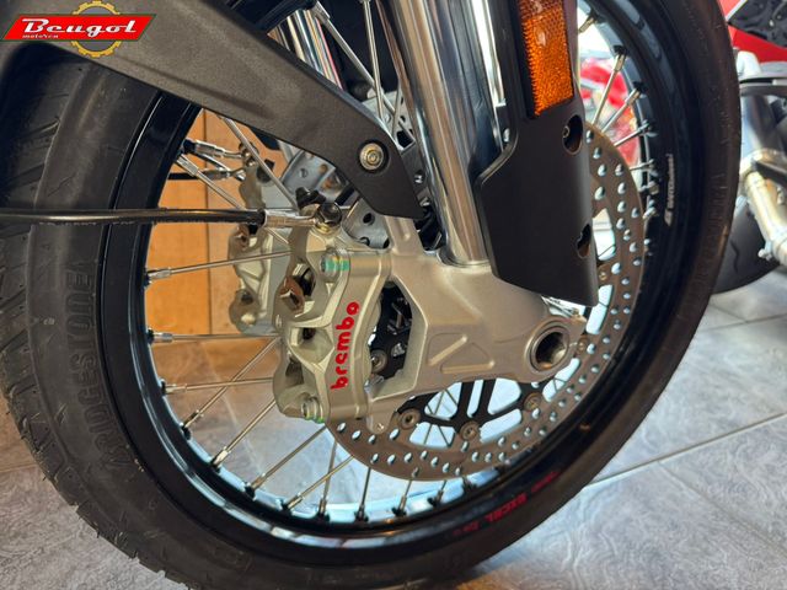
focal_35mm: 24
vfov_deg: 56.8
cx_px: 394
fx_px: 546
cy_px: 295
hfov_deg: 71.6
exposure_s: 1/50
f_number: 1.78
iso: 250
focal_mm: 6.76
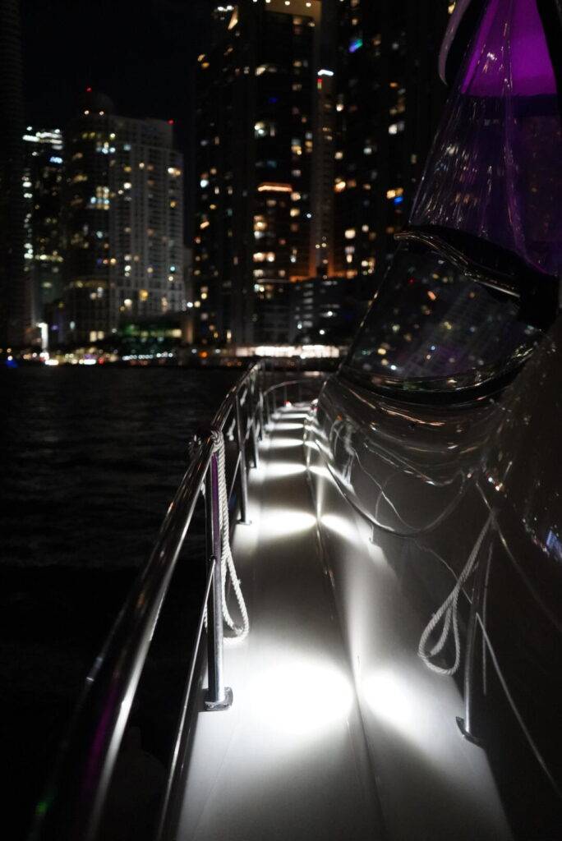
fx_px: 655
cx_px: 281
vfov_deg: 65.4
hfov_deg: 46.5
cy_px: 420
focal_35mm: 28
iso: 12800
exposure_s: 1/100
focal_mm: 28
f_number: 3.5
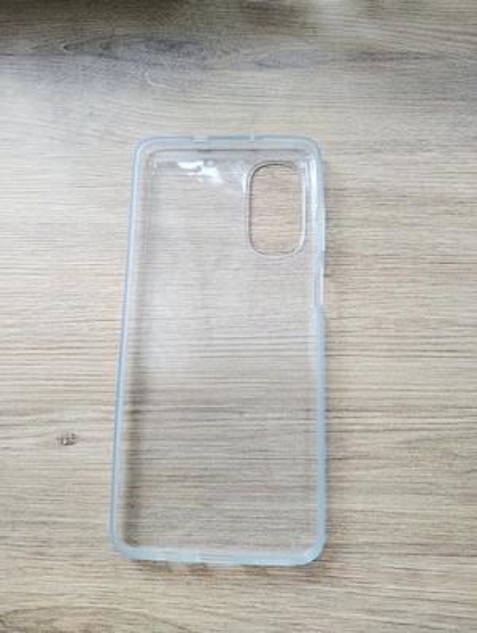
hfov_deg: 49.9
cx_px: 238
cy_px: 316
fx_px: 513
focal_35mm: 28
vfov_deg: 63.4
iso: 441
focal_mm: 4.27
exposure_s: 1/50
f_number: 1.8
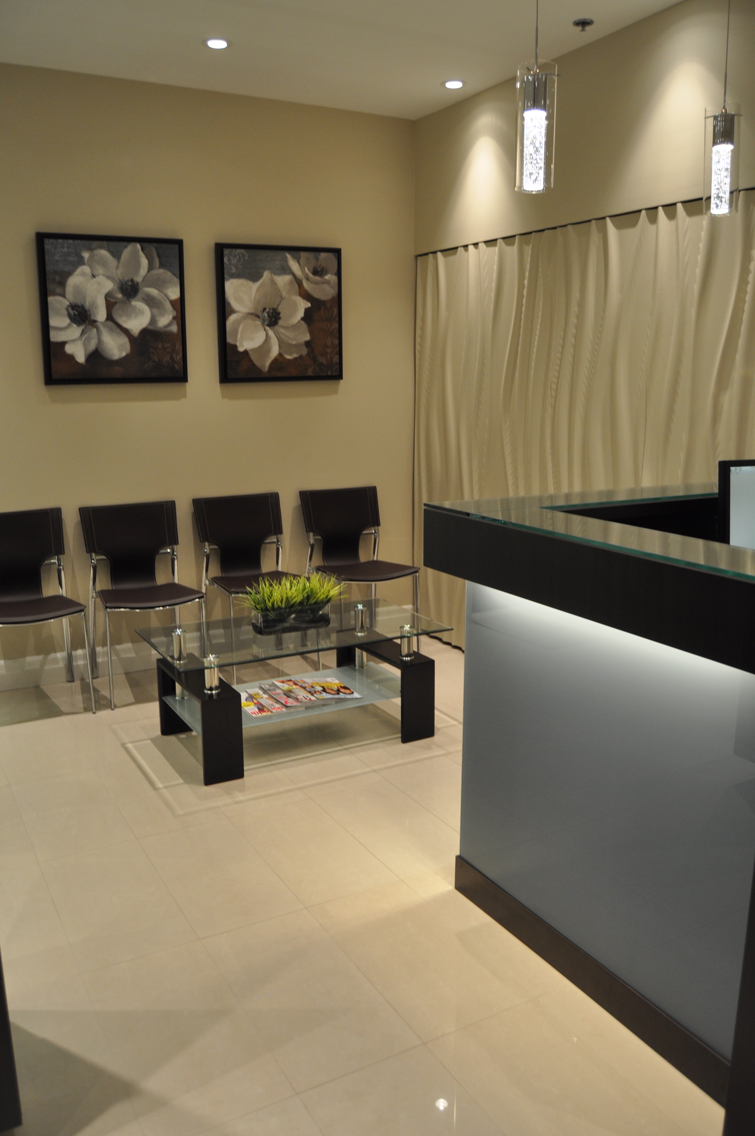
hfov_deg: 45.6
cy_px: 568
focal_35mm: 28
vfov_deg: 64.6
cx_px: 378
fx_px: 899
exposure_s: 1/60
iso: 500
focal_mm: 19
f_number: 4
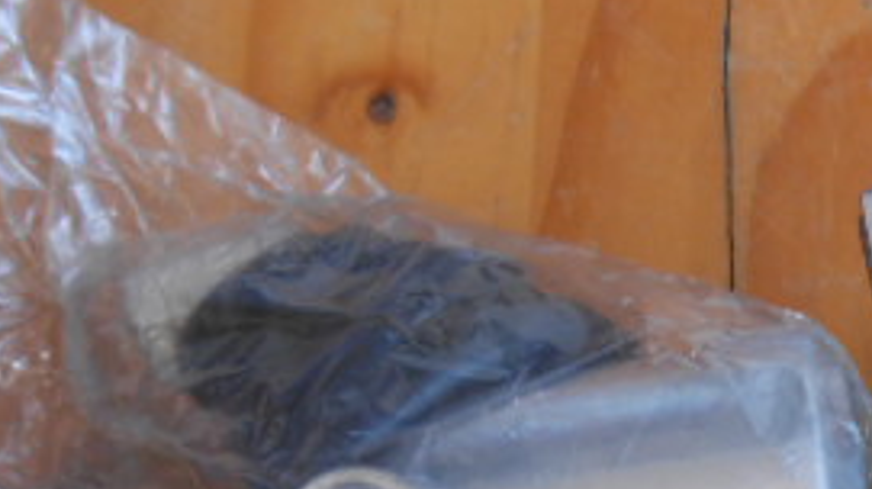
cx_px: 859
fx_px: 1548
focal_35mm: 67
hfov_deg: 29.5
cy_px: 679
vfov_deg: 16.7
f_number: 3.5
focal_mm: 4.6
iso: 100
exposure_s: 1/30
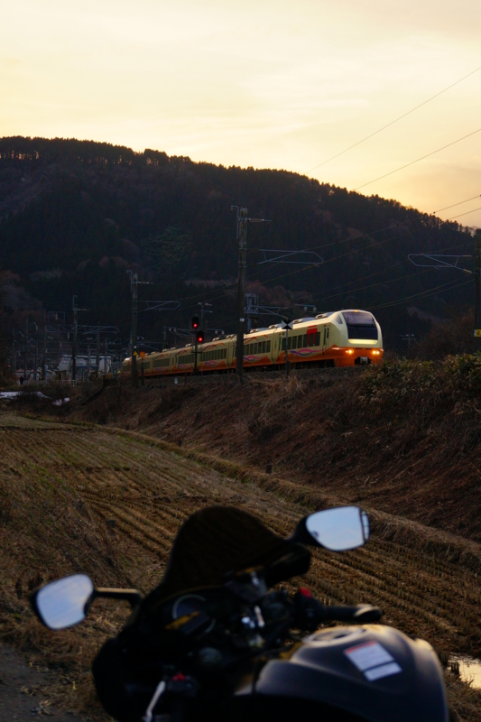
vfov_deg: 27.0
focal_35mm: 75
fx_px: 1504
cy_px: 361
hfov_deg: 18.2
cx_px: 240
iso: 500
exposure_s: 1/800
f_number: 5
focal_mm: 50
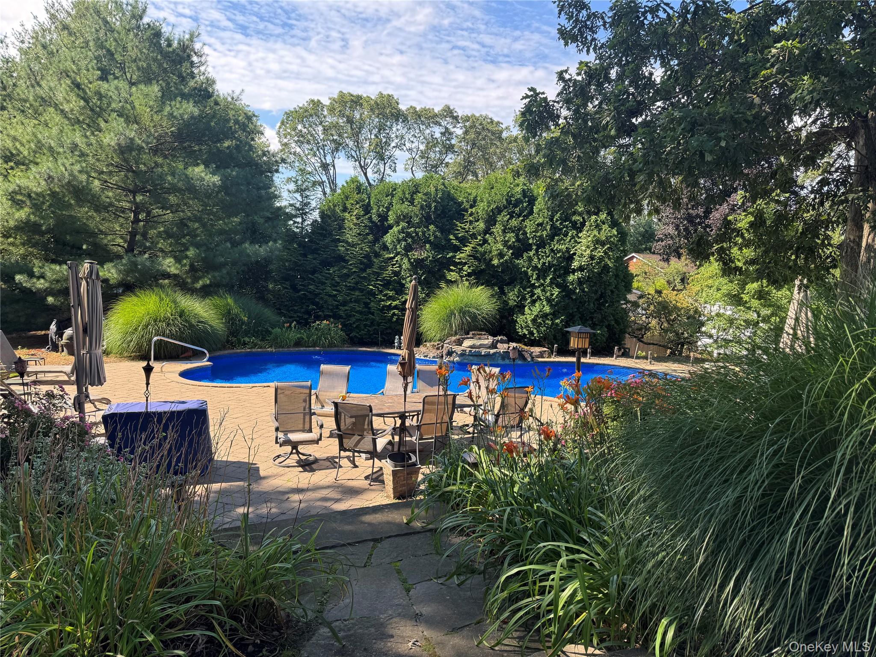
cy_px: 328
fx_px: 607
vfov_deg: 56.8
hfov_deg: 71.6
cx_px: 438
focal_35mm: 24
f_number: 1.78
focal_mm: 6.76
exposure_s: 1/912
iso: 80
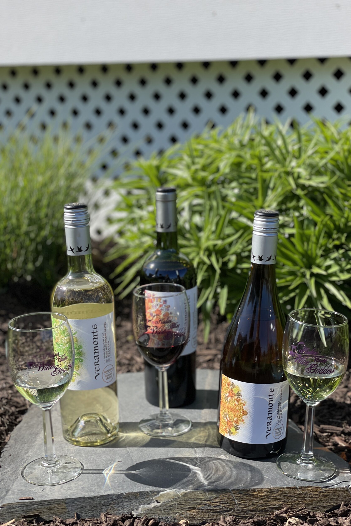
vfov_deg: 36.2
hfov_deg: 24.6
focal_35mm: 55
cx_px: 196
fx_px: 804
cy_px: 264
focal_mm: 6
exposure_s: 1/1115
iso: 32
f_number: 2
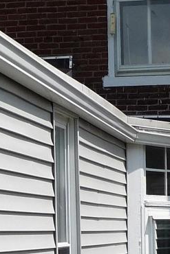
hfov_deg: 9.9
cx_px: 147
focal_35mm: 138
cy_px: 238
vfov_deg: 14.7
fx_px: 977
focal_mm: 5
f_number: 3.4
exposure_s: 1/1000
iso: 100
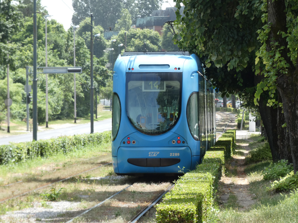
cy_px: 112
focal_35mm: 250
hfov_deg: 7.9
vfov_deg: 5.9
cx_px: 149
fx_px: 2152
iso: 80
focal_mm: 44.8
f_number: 5.5
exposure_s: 1/100
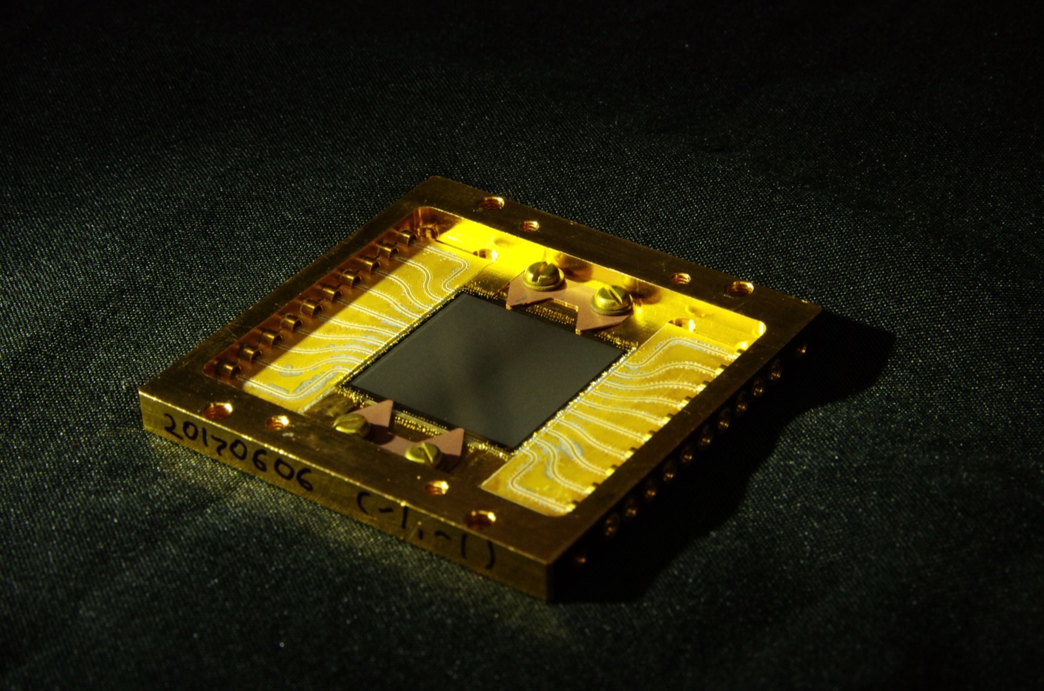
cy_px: 346
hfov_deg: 20.1
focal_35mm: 102
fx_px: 2951
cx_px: 522
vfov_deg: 13.4
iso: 1600
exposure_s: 1/30
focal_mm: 68
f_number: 18
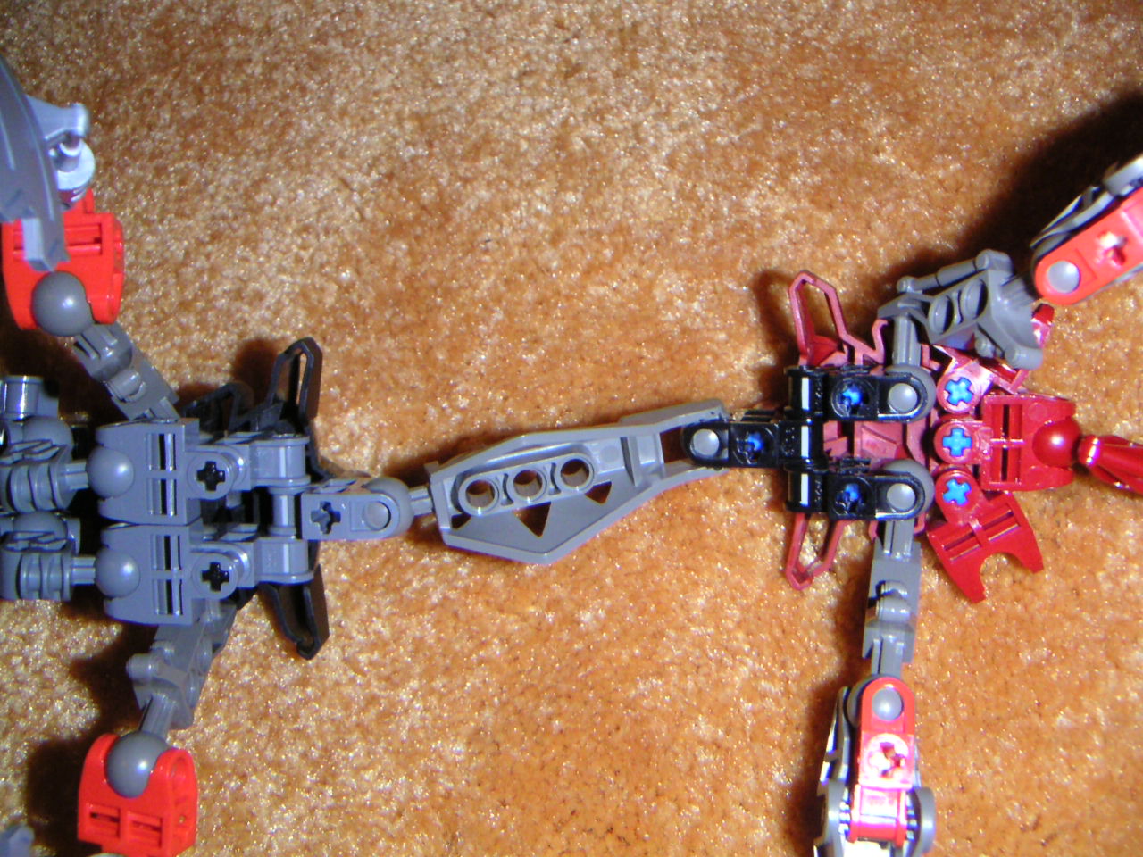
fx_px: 1288
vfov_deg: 36.8
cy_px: 428
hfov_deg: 47.9
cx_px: 572
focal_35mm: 39
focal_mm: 5.1
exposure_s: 1/45
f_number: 6.7
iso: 200
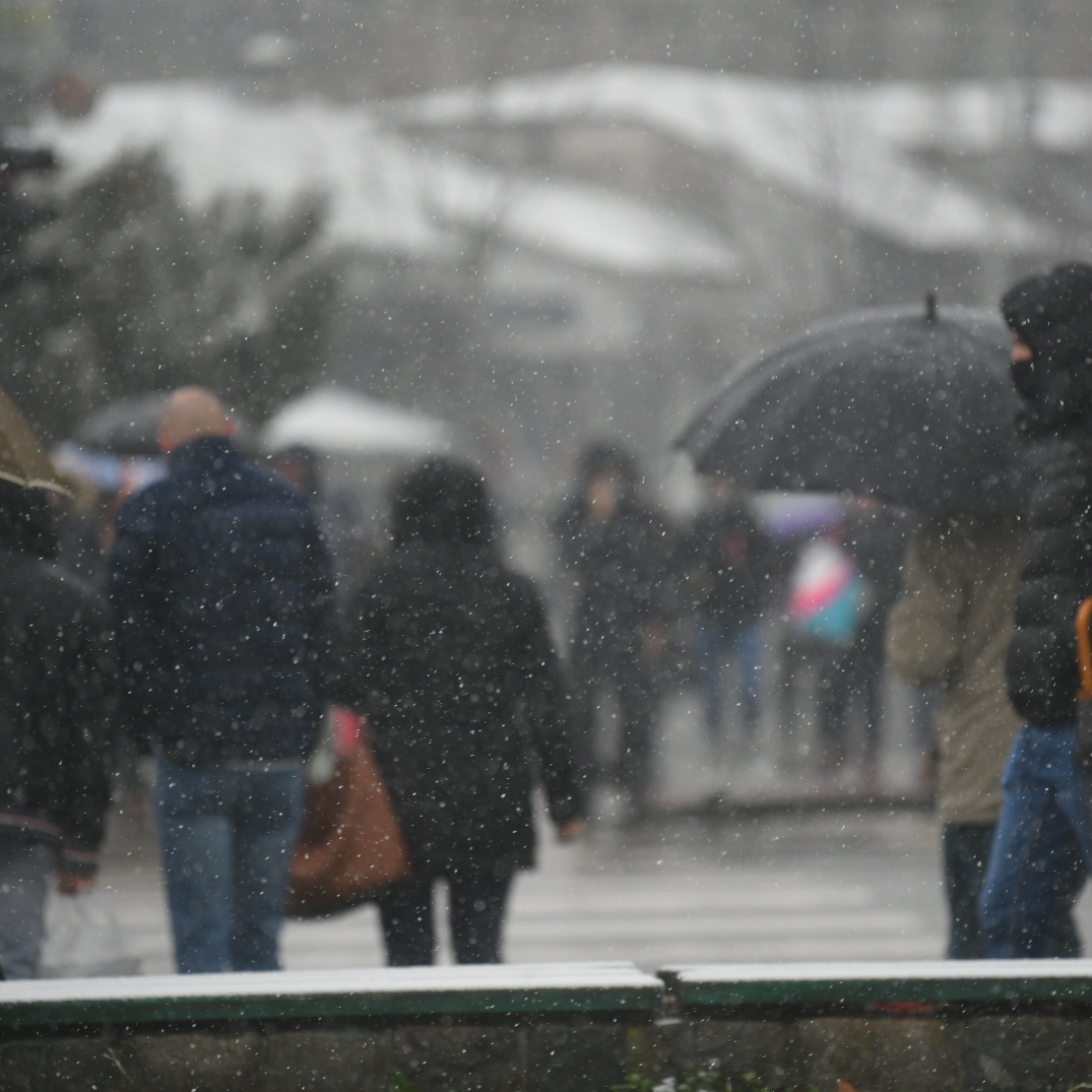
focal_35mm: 237
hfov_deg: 7.4
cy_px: 545
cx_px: 626
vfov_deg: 7.4
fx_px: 8459
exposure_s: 1/500
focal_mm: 185
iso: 400
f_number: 2.8
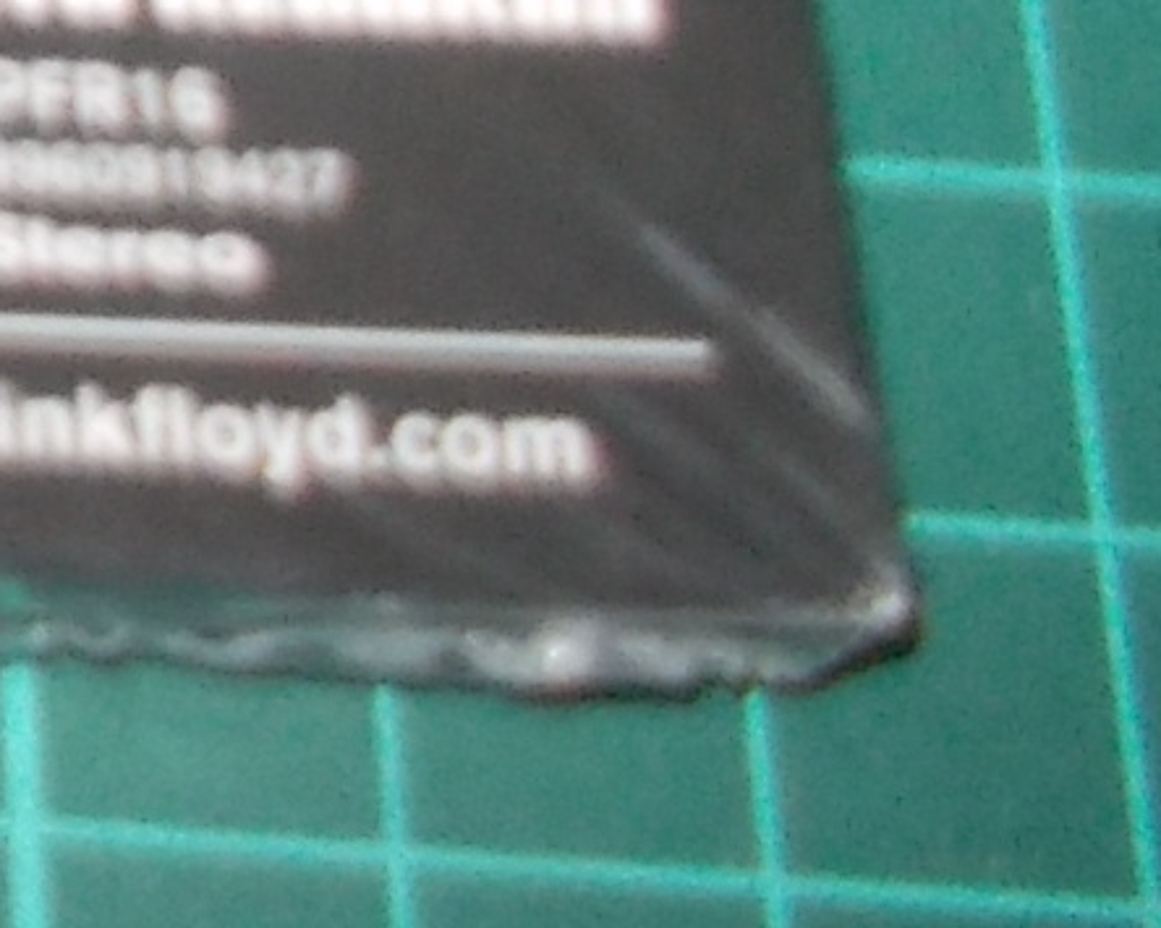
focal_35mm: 145
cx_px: -1490
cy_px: -986
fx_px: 4981
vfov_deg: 9.8
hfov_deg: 11.4
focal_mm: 4.1
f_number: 3.3
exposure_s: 1/30
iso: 200
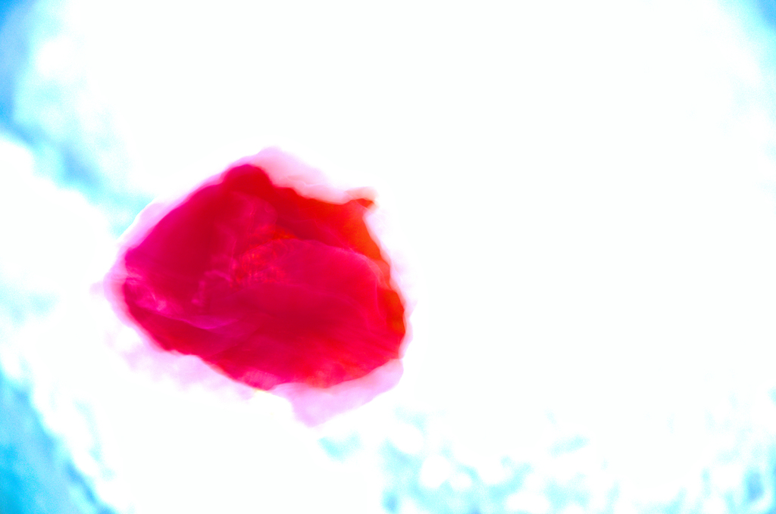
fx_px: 2259
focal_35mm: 105
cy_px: 257
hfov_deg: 19.5
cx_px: 388
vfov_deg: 13.0
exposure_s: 1/1.6
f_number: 4.5
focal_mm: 70
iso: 400
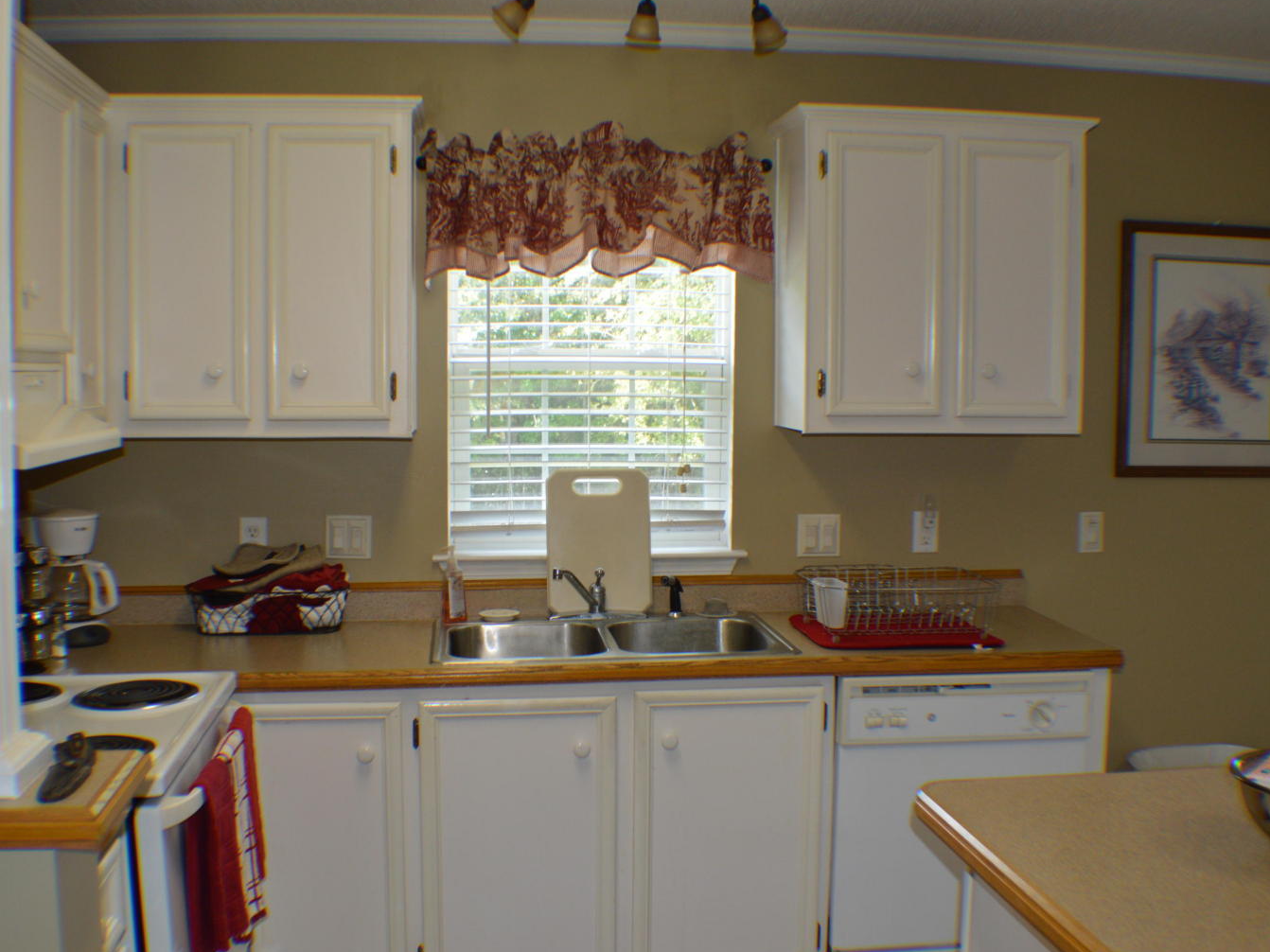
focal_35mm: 43
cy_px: 470
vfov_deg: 33.6
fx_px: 1577
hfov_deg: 43.9
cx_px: 638
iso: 400
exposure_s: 1/60
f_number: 4.2
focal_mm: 26
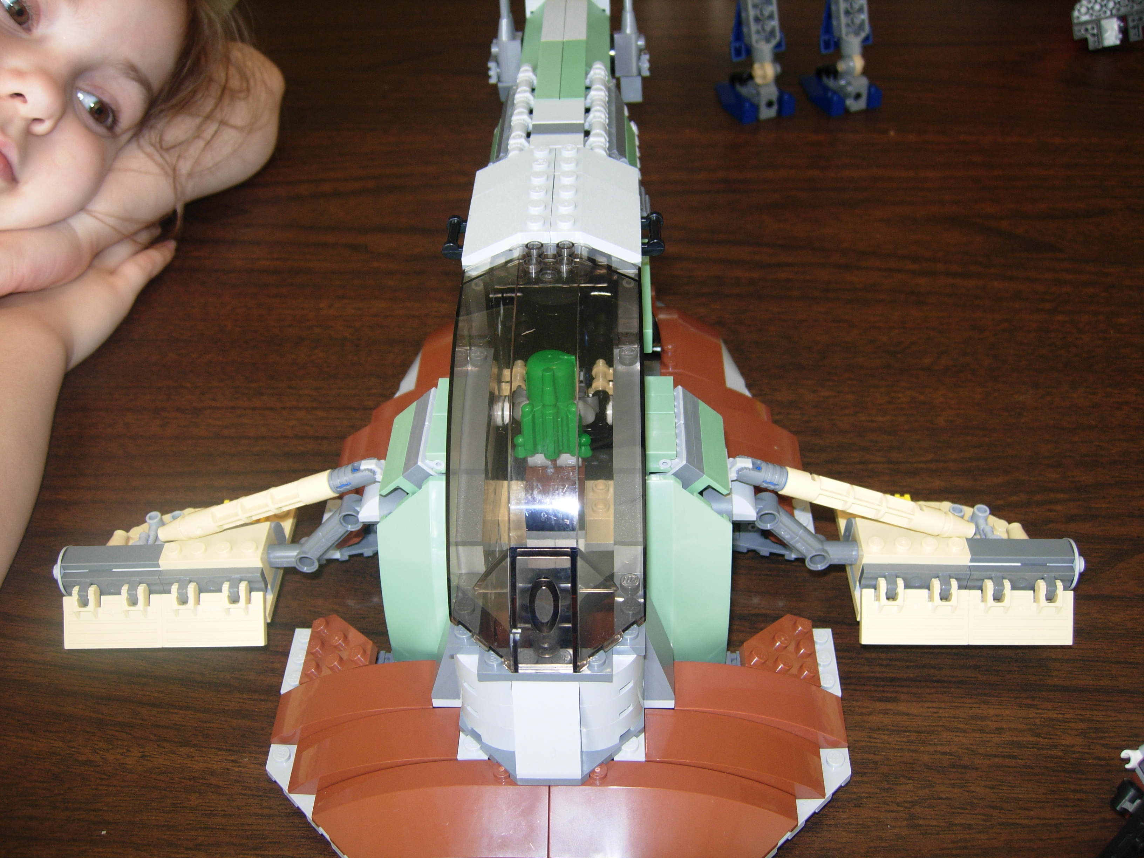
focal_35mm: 36
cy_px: 429
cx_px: 572
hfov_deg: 51.4
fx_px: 1190
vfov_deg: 39.7
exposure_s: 1/45.2
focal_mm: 7.5
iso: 50
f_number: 2.7
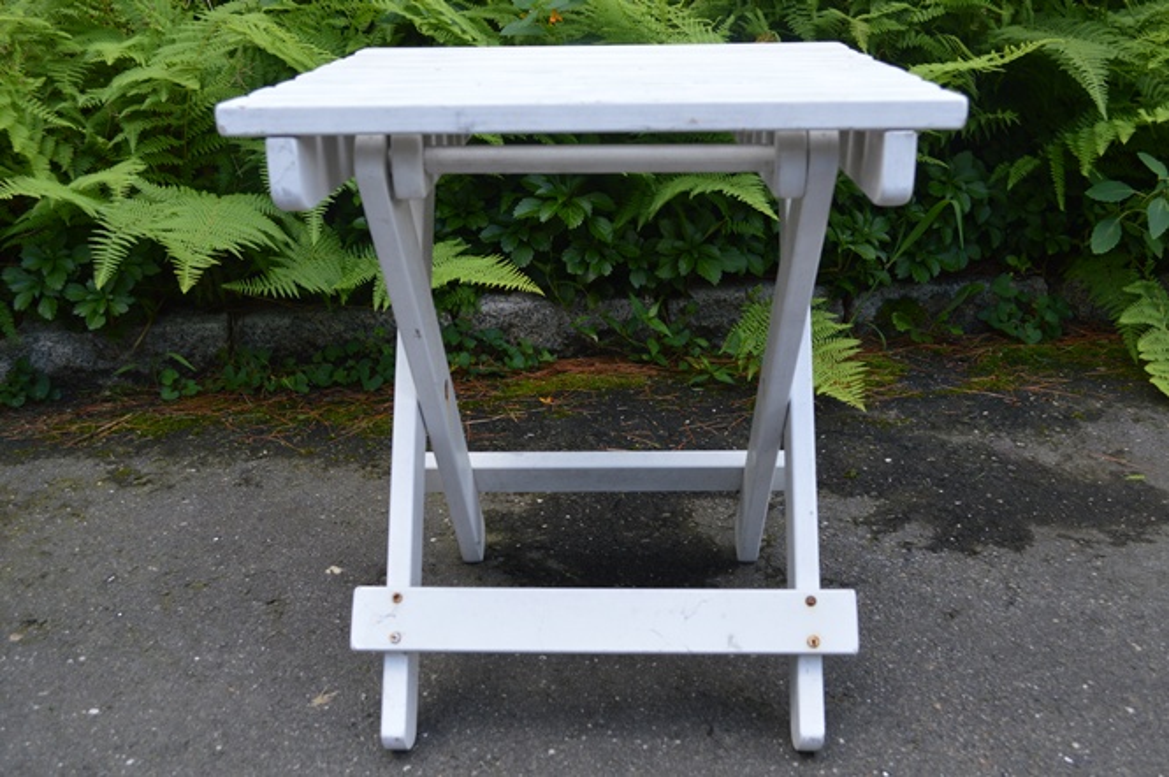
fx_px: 1168
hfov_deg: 53.2
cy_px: 388
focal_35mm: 36
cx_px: 584
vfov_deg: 36.8
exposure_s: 1/125
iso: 220
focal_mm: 24
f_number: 5.6
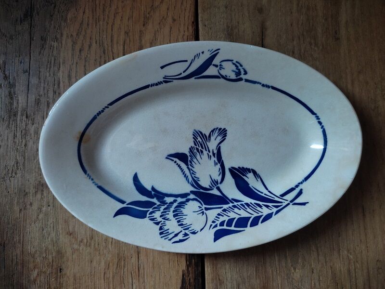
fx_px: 289
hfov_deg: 67.3
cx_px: 192
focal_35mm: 26
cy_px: 144
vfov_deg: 53.1
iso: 1271
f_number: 1.79
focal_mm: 4.74
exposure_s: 1/25
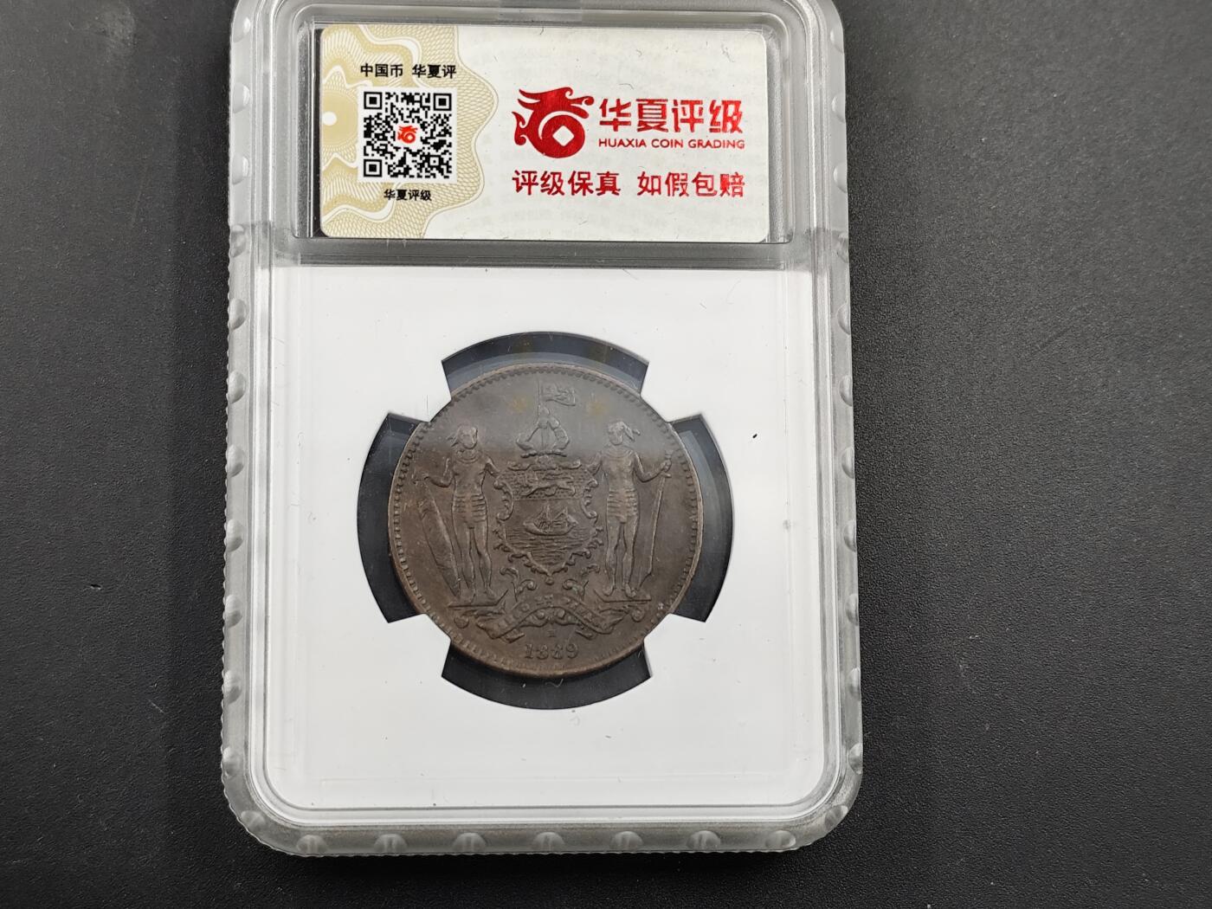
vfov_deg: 21.0
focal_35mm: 70
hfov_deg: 27.8
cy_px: 454
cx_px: 606
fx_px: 2451
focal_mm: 6.14
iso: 80
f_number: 1.65
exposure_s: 1/100
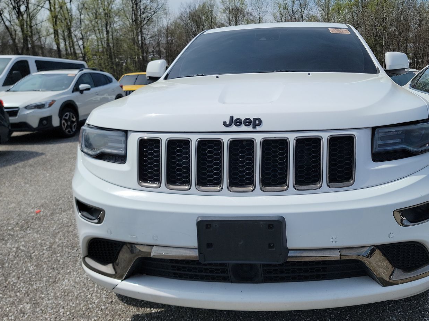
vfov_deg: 45.4
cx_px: 263
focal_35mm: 31
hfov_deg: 57.8
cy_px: 143
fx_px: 384
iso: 50
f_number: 1.8
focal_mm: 6.7
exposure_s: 1/1537
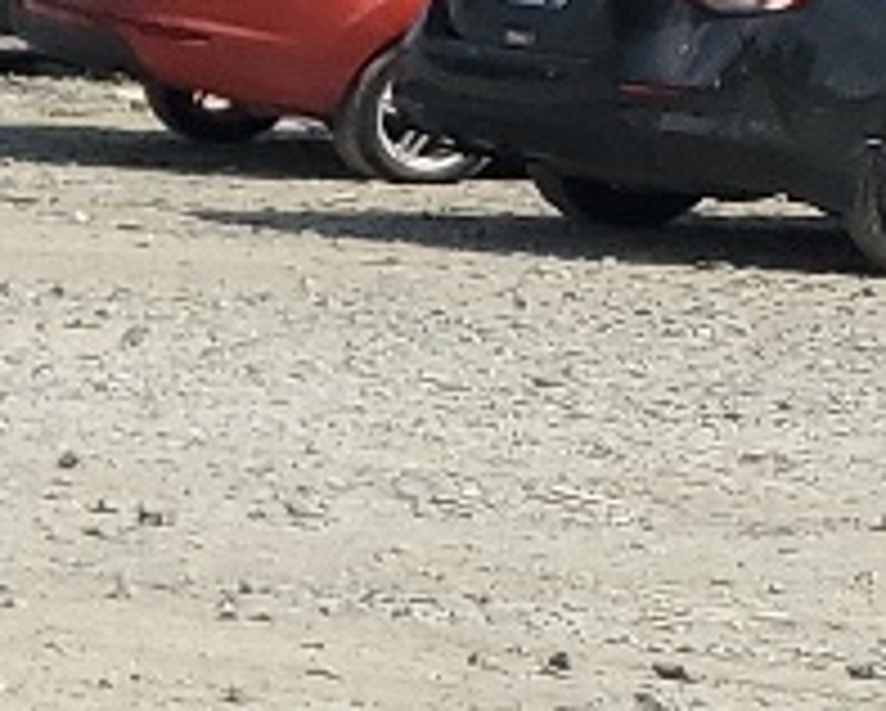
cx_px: -2451
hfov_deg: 7.3
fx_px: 5407
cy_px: 1035
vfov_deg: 7.4
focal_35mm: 206
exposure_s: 1/3333
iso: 50
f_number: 1.5
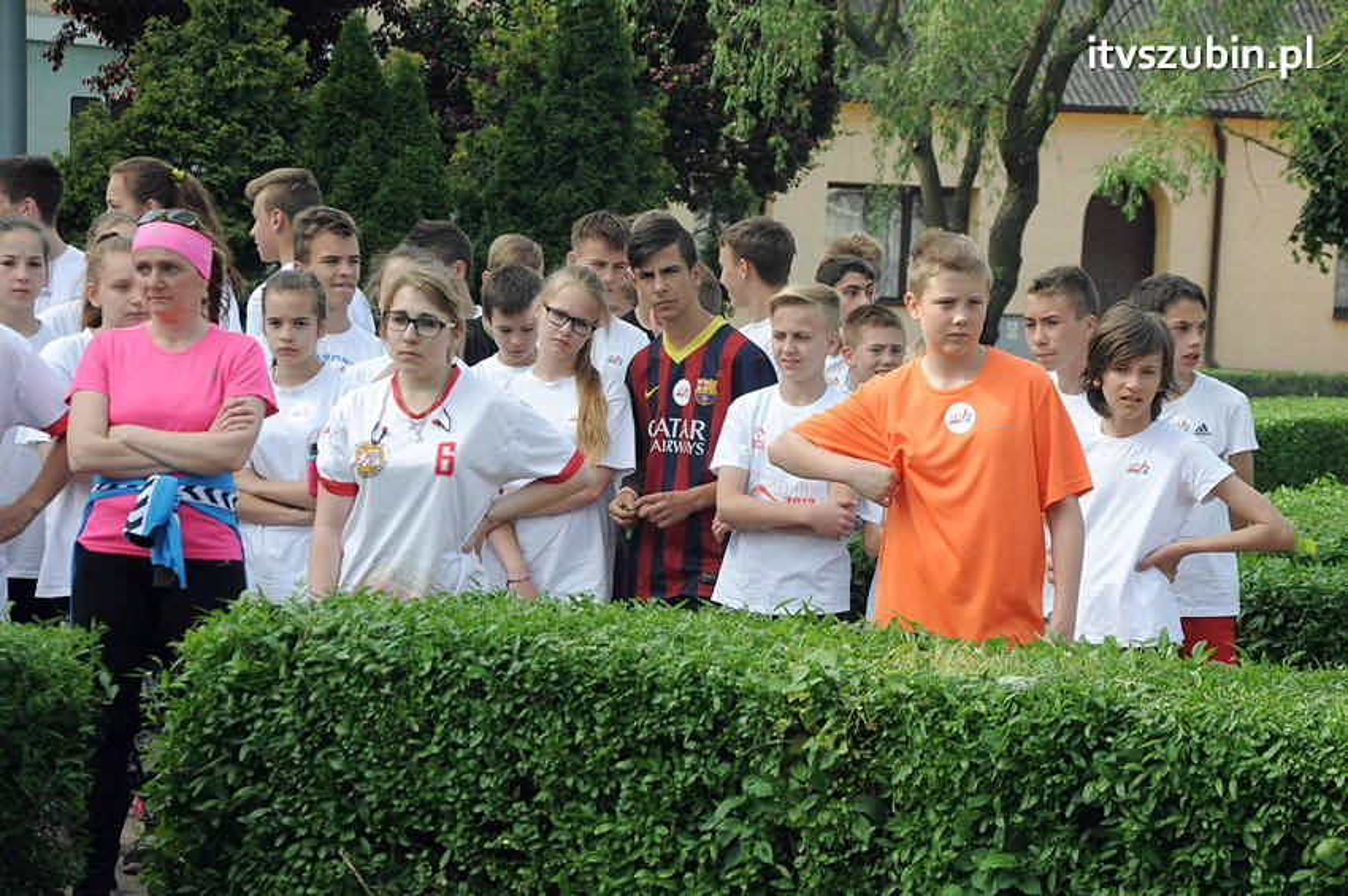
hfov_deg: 17.1
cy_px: 448
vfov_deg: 11.4
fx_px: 4489
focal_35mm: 120
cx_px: 674
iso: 800
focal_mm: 80
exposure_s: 1/1000
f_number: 8
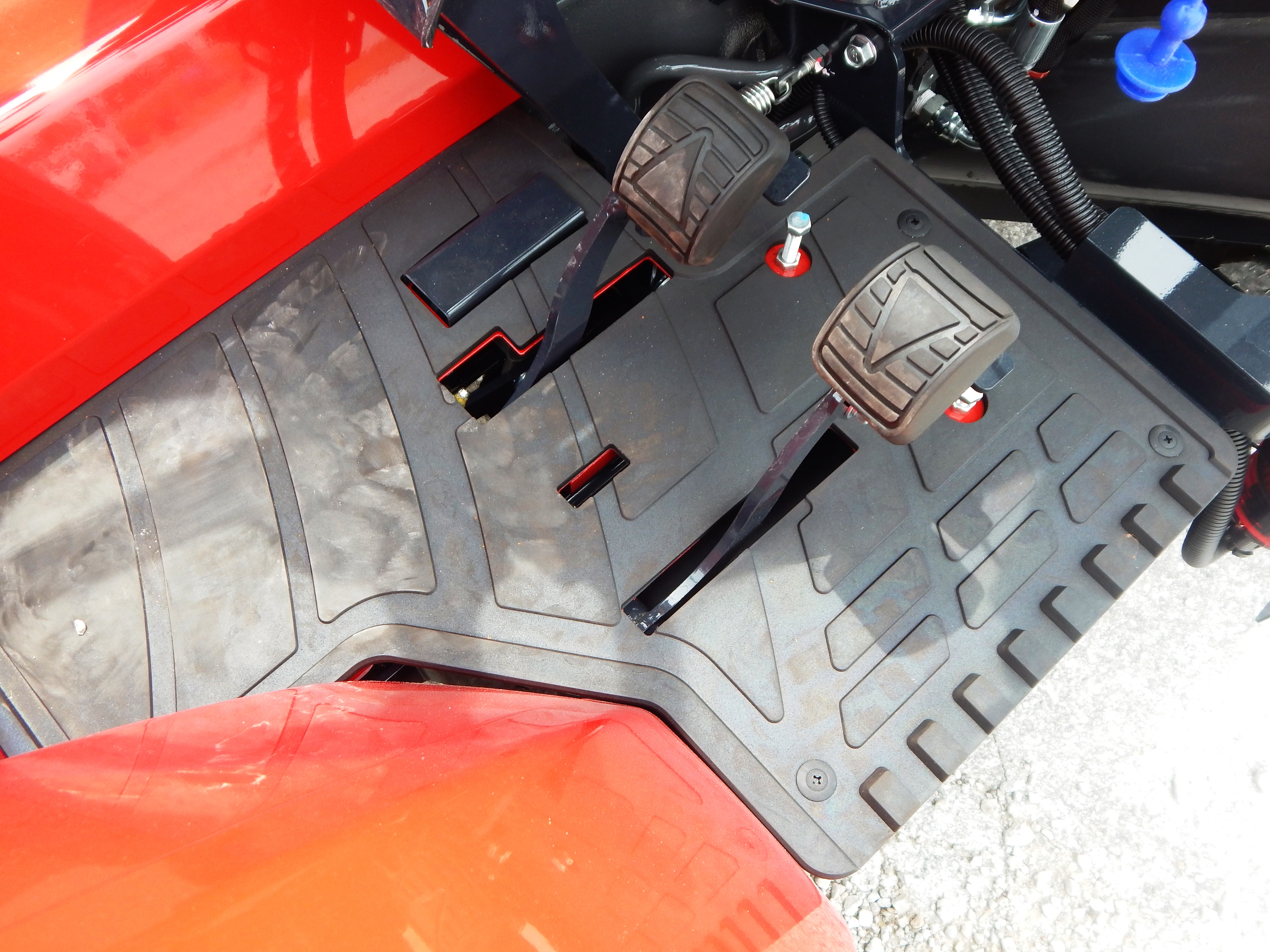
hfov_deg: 58.4
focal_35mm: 31
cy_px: 476
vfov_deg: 45.4
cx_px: 635
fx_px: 1137
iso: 125
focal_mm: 5.6
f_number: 3.2
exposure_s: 1/200
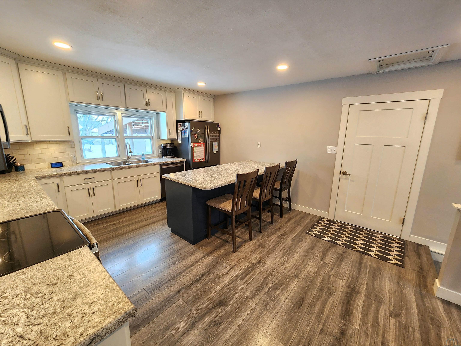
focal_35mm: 13
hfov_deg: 106.2
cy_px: 173
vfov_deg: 89.9
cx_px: 230
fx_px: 173
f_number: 2.2
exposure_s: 1/60.2
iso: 200
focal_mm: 2.2
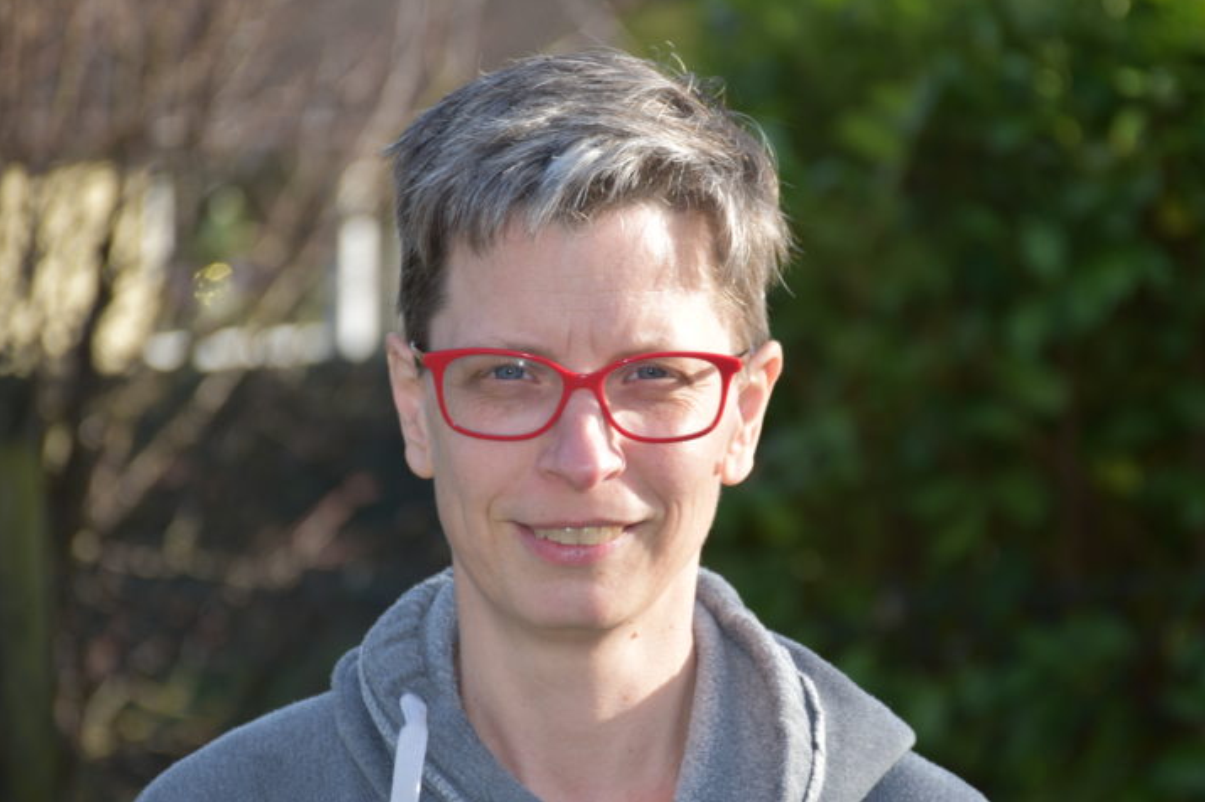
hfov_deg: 11.0
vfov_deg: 7.3
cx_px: 642
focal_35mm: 187
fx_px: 6256
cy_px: 386
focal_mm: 116
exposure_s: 1/125
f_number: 5.6
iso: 100
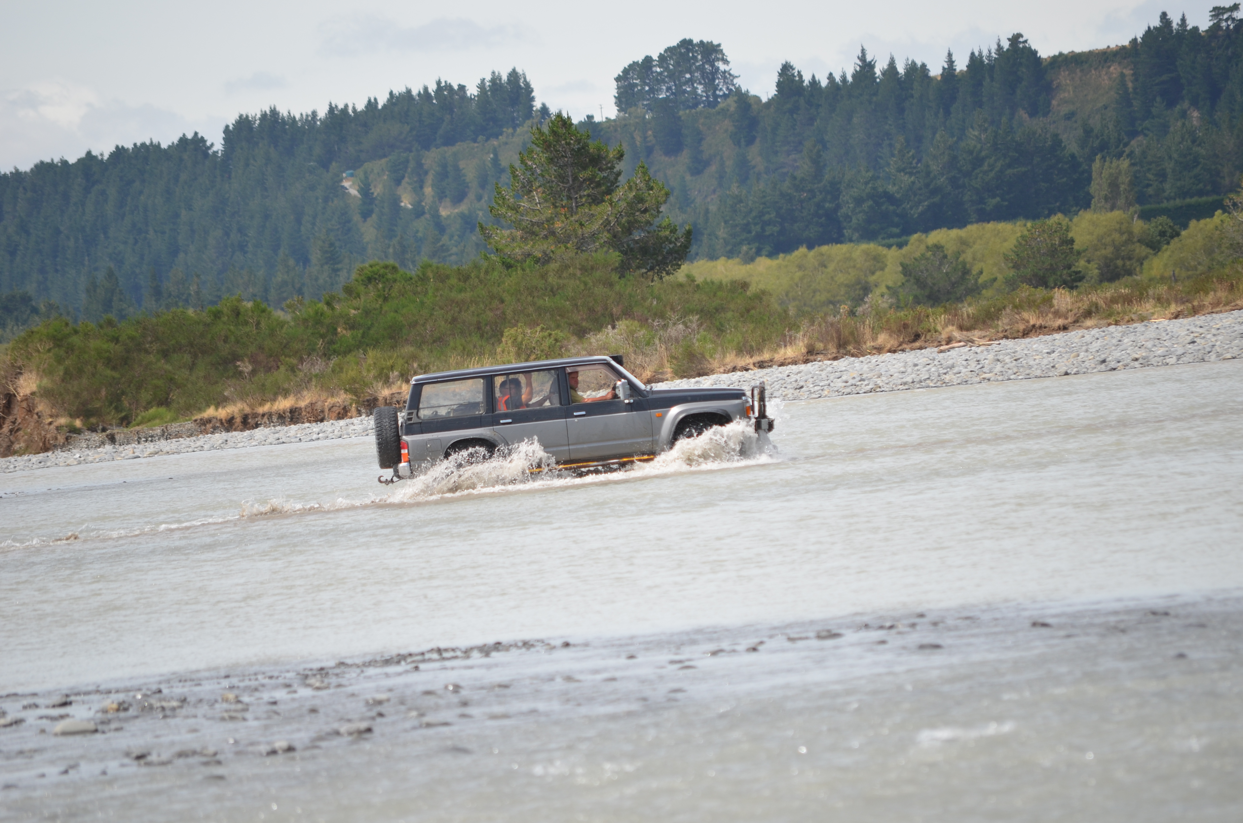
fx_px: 10337
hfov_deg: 6.9
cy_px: 412
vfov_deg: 4.6
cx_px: 622
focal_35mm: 300
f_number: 6.3
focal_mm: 200
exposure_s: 1/640
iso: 200
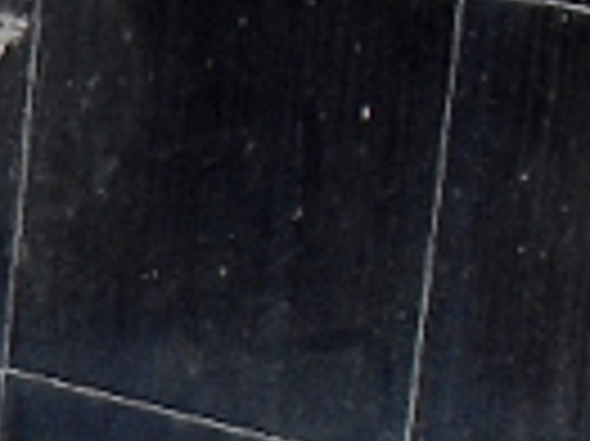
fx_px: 4223
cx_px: -1130
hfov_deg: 7.2
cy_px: 619
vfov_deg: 5.9
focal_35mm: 248
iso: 200
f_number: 3.1
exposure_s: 1/60
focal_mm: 6.3
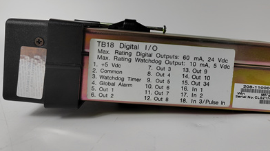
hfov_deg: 60.5
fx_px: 229
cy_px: 43
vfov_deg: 36.0
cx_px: 164
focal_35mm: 32
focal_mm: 5.52
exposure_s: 1/120
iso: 334
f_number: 1.9
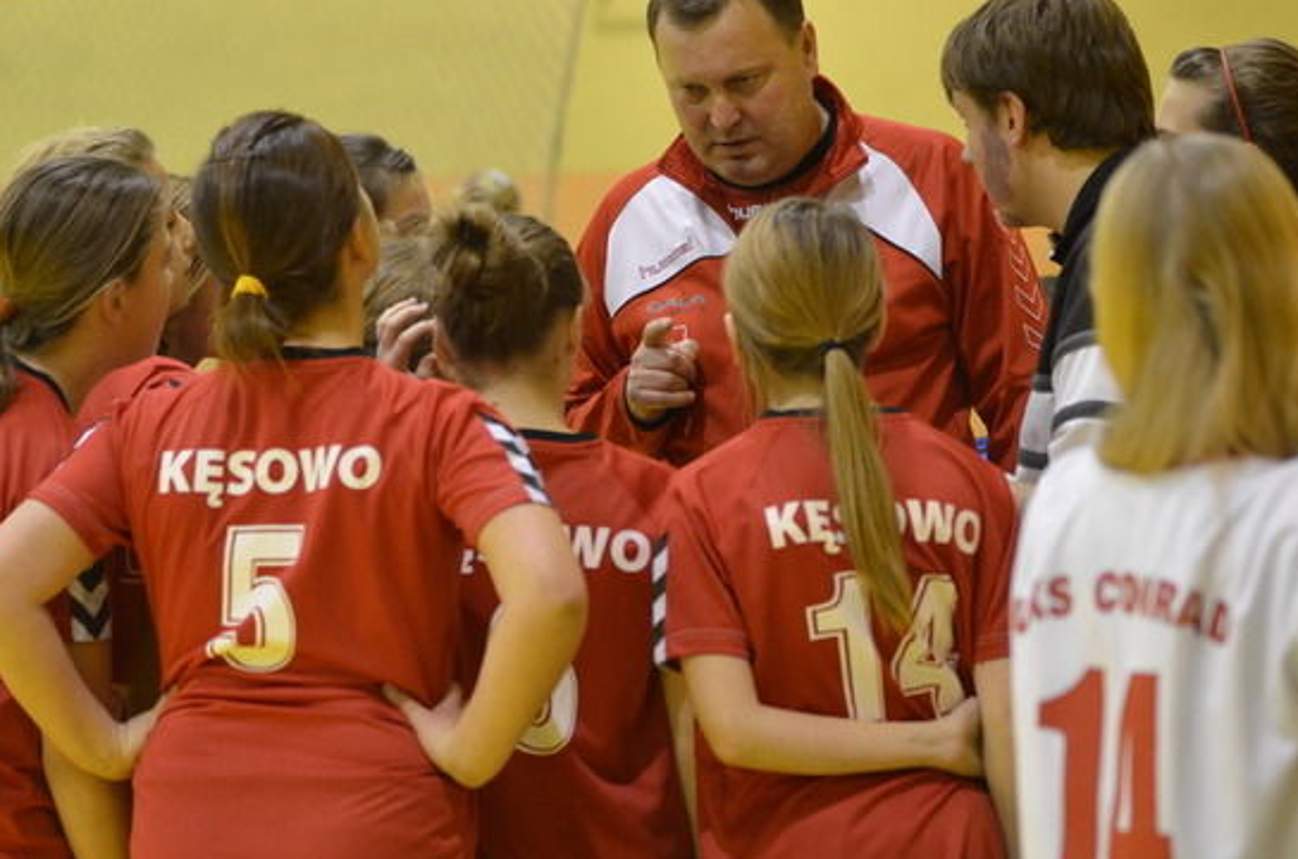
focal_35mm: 137
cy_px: 439
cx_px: 635
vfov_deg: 10.0
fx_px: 4928
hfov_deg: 15.0
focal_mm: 70
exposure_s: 1/100
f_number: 2.8
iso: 1600
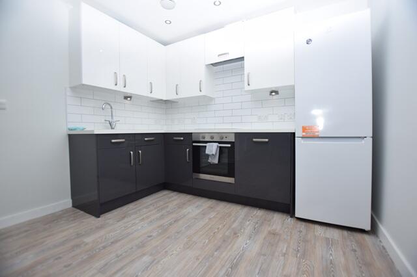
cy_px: 138
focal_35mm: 15
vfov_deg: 77.3
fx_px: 174
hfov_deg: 100.4
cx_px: 208
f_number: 4
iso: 100
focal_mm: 10
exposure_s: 1/200
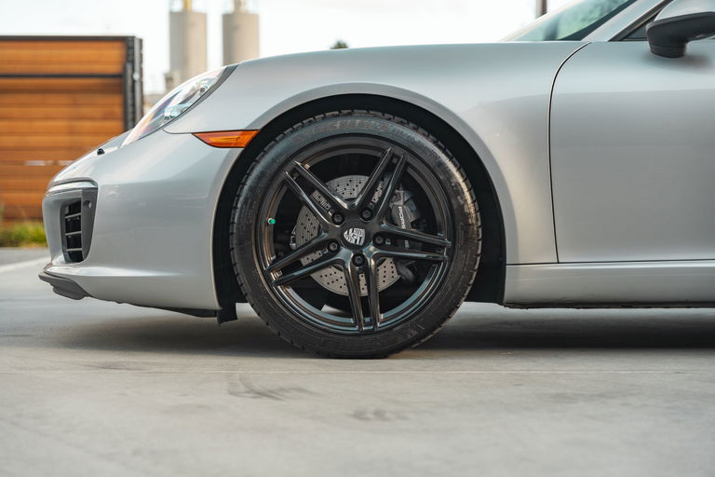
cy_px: 238
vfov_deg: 19.5
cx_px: 358
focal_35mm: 70
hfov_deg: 28.8
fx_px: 1390
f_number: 2.8
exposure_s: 1/250
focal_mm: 70
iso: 100
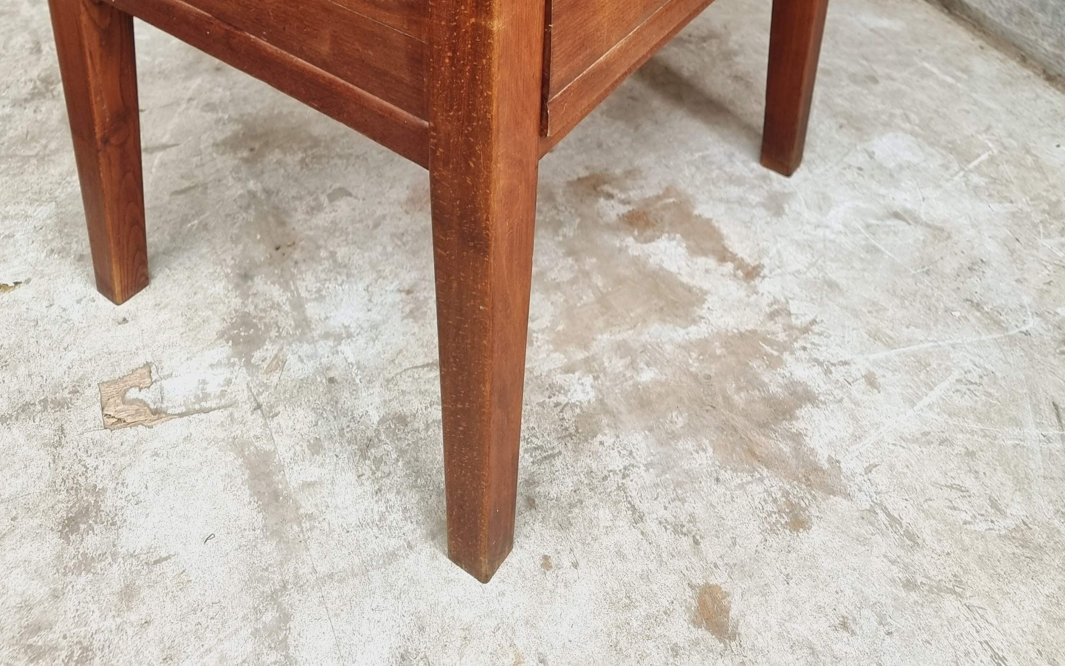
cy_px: -103
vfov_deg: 30.1
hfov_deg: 52.7
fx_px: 1074
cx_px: 506
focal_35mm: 37
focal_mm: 6.7
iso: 200
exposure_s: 1/60
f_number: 1.8
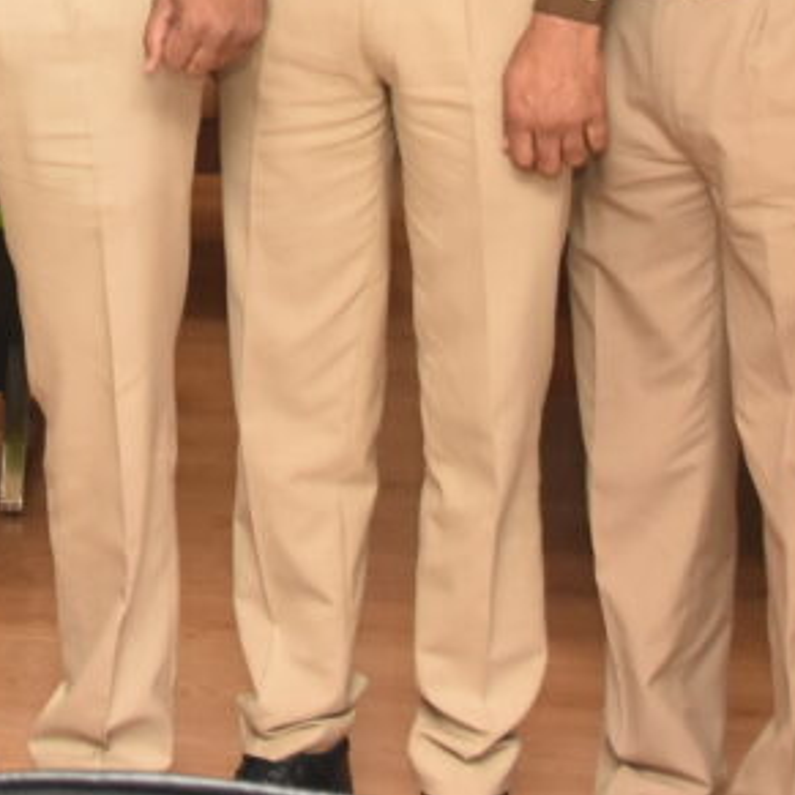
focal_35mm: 148
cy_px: -515
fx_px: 3846
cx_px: -82
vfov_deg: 11.2
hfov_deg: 11.6
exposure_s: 1/60
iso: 500
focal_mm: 22
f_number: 6.3
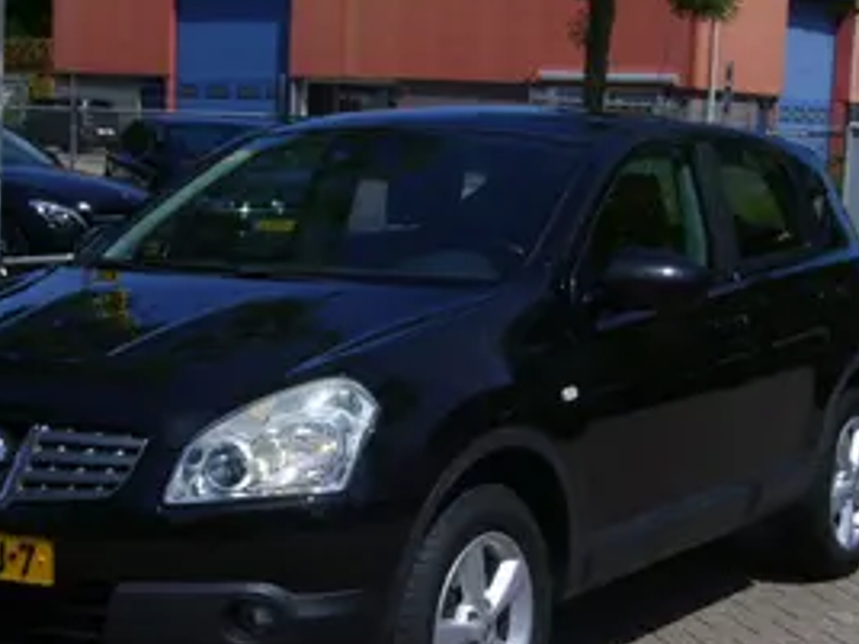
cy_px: 535
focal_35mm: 77
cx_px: 413
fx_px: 1911
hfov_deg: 25.3
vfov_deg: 18.9
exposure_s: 1/1000
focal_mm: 7.2
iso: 50
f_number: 3
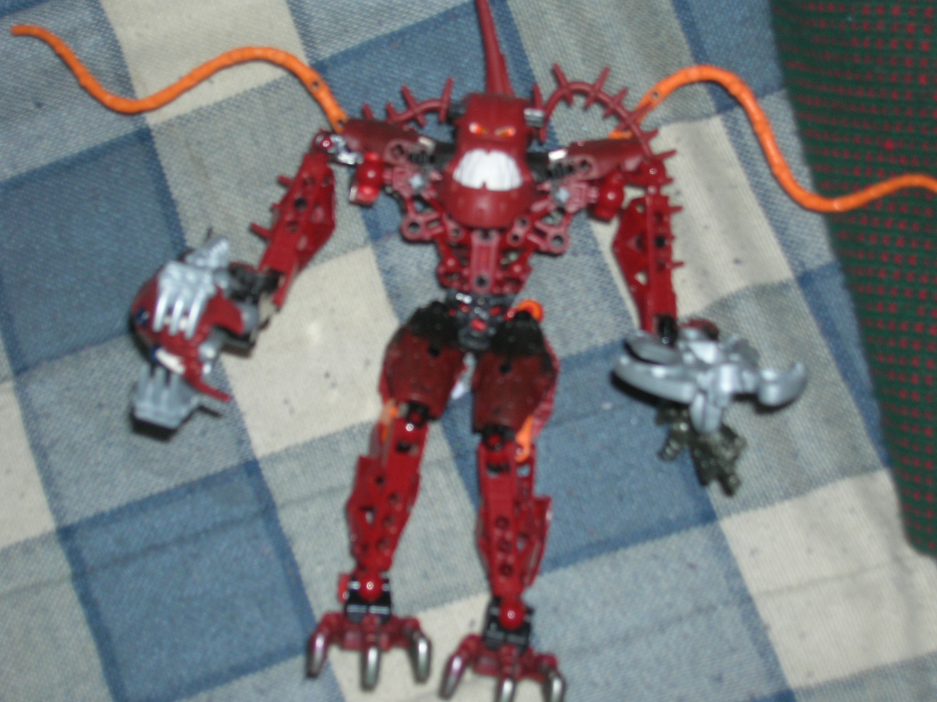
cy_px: 351
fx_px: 1787
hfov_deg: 29.4
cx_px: 468
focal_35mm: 66
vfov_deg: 22.3
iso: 50
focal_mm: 11
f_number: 3.8
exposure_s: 1/60.1
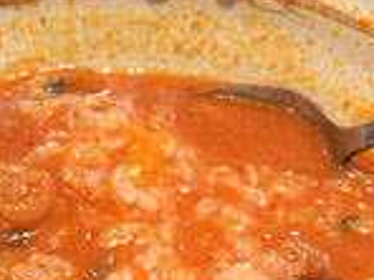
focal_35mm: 73
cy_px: 325
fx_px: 789
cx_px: 136
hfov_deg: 26.6
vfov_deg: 19.2
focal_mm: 4.2
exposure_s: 1/120
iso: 32
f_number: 1.9
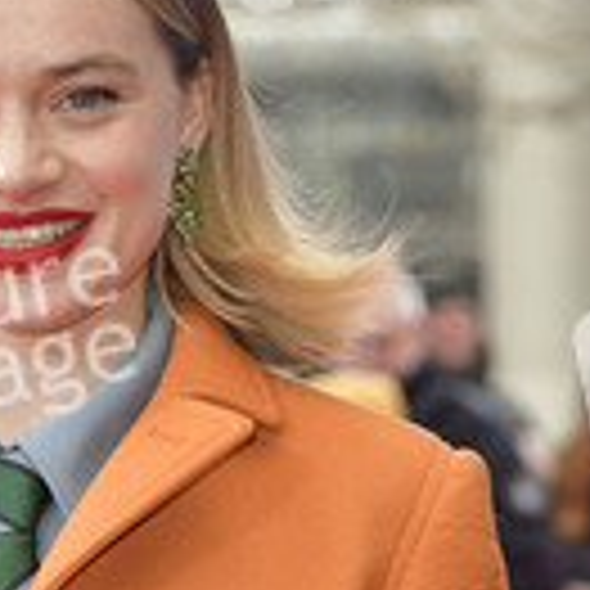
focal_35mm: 260
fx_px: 5014
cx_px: 36
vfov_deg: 6.7
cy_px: 581
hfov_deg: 6.7
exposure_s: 1/200
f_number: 5.6
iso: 1250
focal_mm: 100
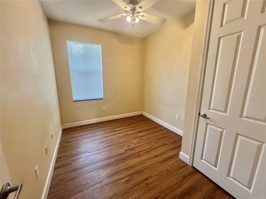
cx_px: 133
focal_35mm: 13
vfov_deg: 89.9
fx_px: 100
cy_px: 100
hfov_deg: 106.2
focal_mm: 1.57
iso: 125
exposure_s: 1/60
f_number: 1.8
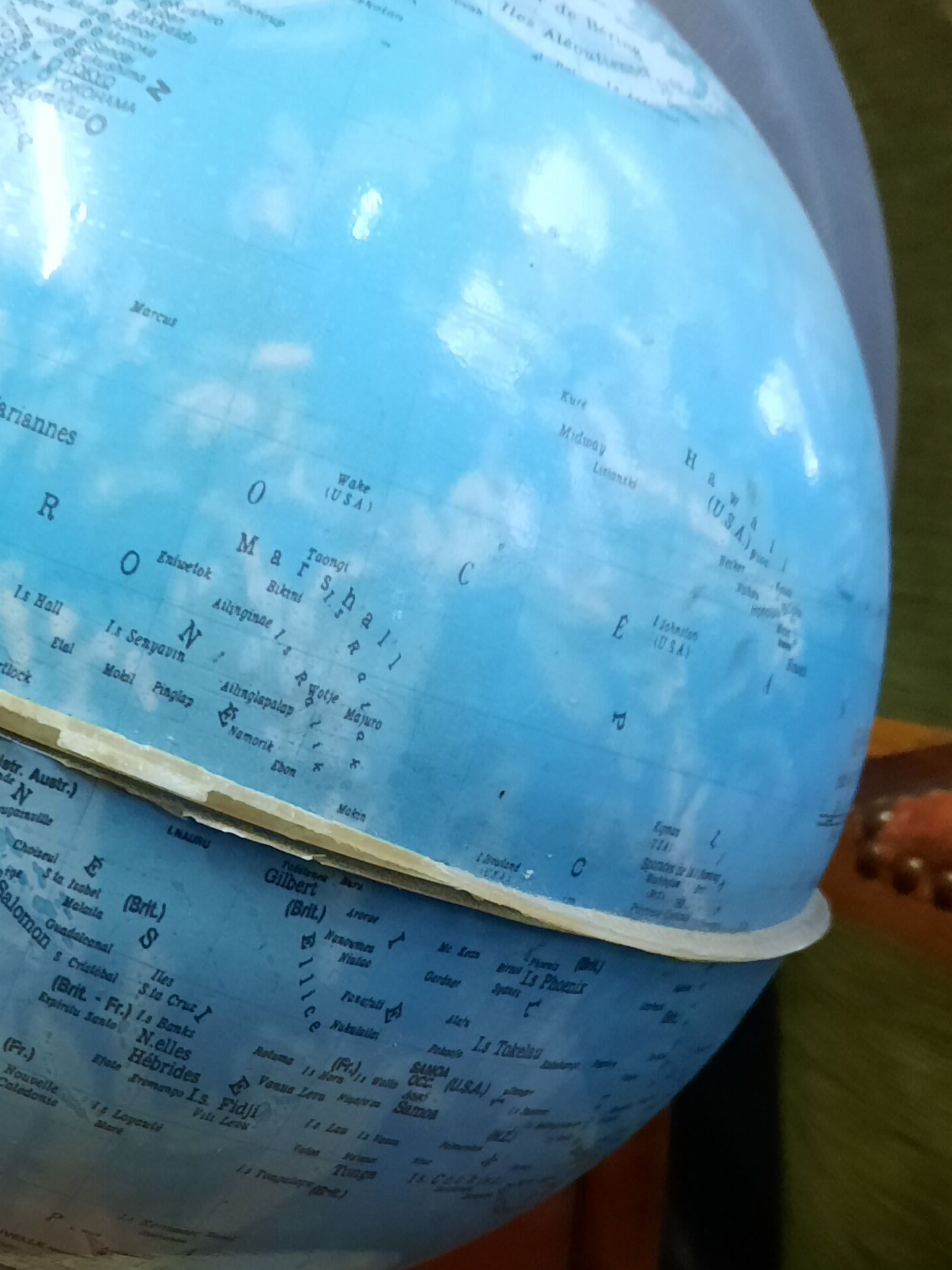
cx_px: 189
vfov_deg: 35.7
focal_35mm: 52
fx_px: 1907
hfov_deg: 27.5
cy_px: 999
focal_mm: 4.6
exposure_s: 1/25
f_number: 2
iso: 500
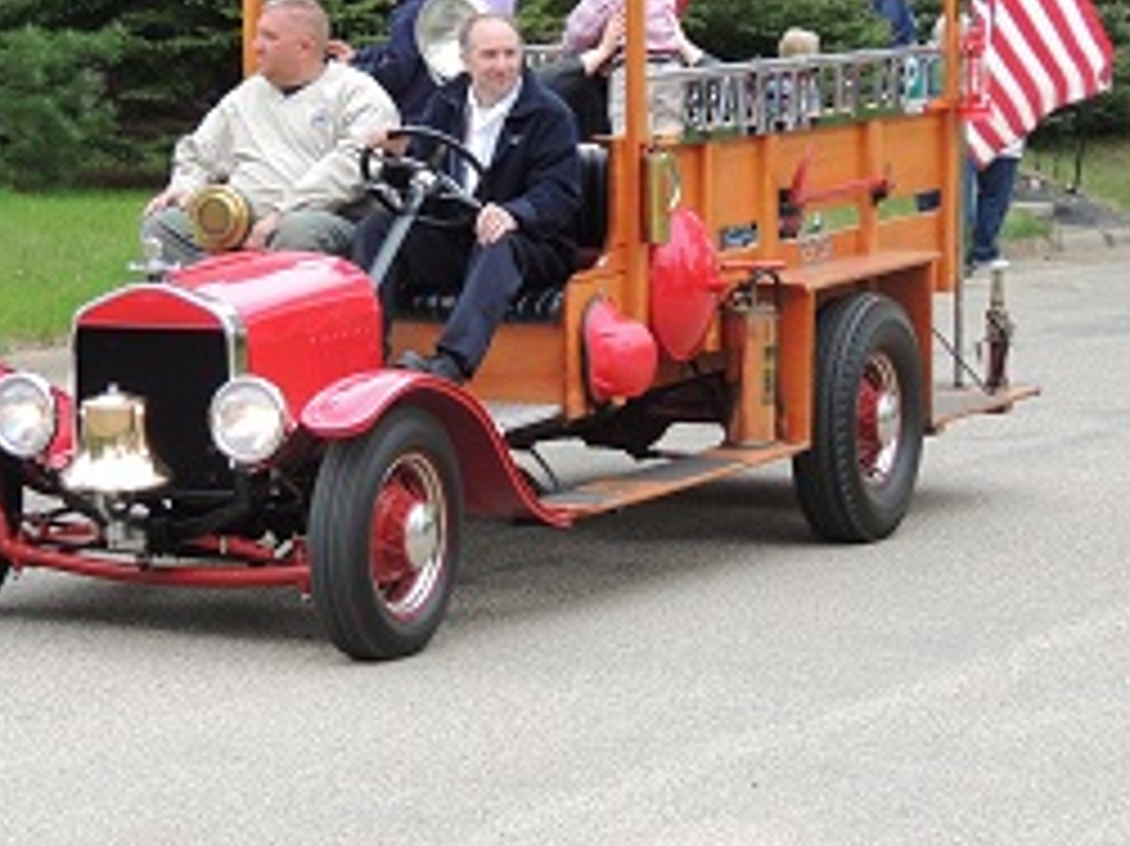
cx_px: 367
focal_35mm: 138
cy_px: 184
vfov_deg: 10.7
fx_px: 4503
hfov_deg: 14.3
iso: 100
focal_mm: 13.3
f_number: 3.9
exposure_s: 1/100
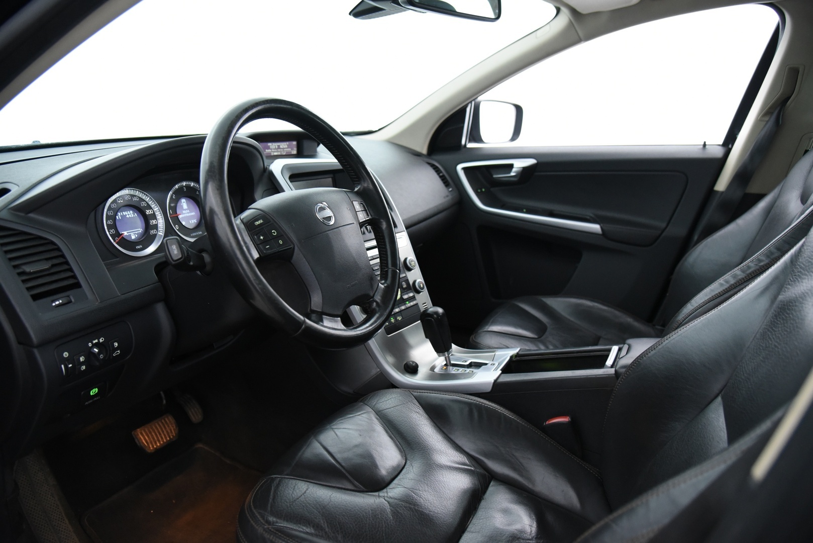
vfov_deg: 53.2
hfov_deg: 73.7
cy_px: 272
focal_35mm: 24
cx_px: 406
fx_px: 542
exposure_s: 1/25
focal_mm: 24
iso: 4000
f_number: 4
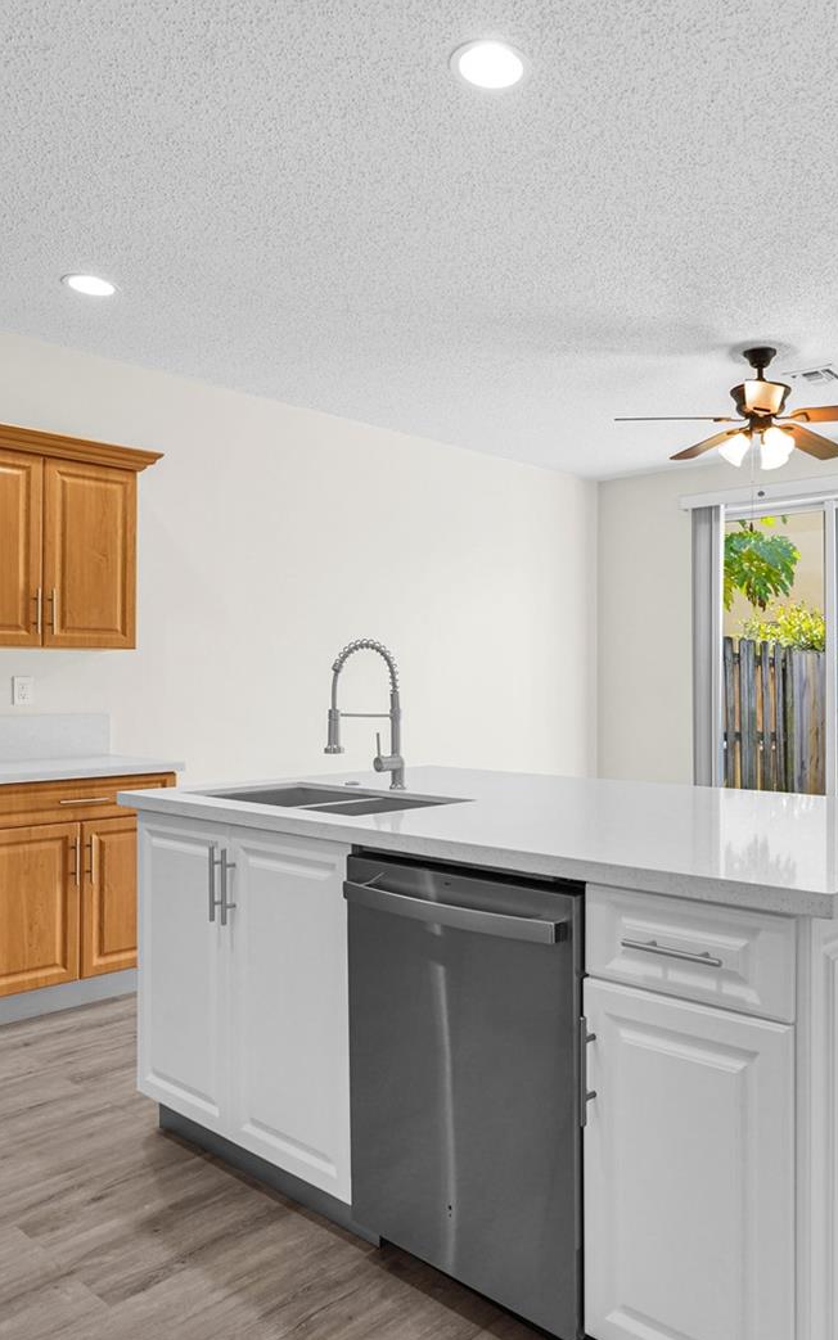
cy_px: 672
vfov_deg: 72.5
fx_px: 913
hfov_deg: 48.3
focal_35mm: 25
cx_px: 575
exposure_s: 1/30
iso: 1250
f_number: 7.1
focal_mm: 16
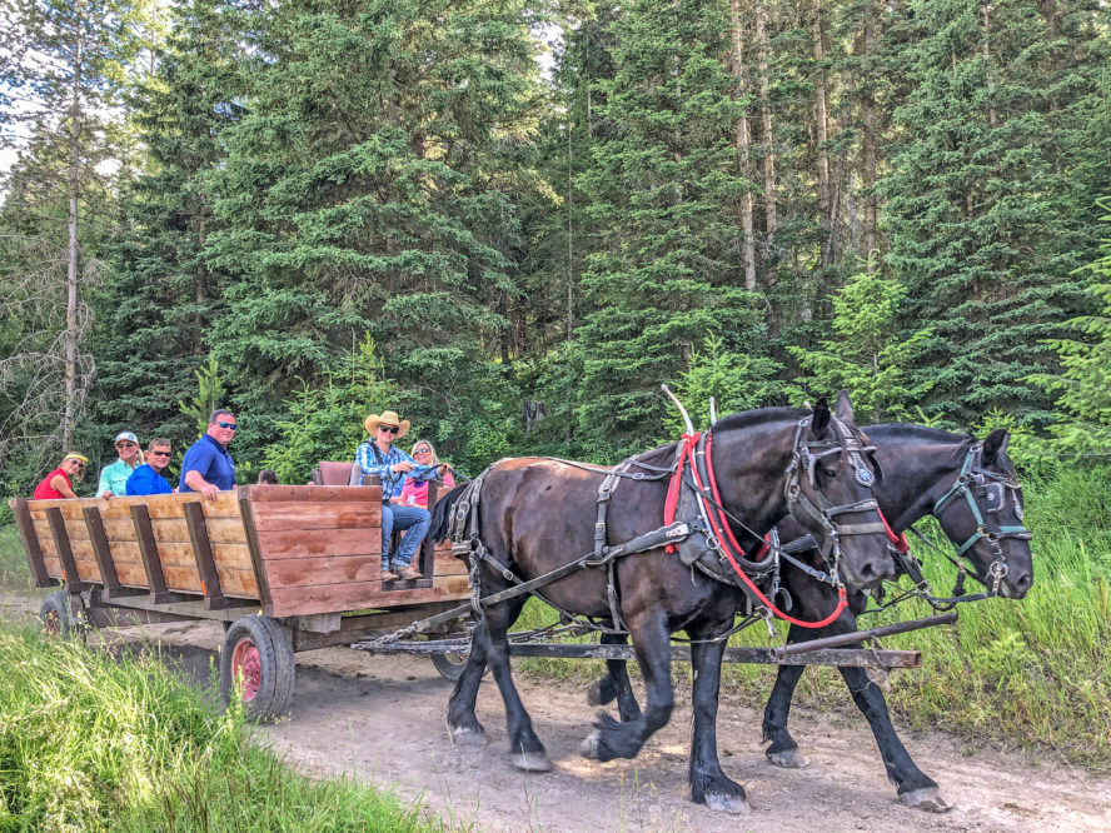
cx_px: 556
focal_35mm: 28
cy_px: 416
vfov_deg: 49.7
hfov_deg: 63.4
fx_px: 899
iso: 20
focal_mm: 4
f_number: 1.8
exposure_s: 1/130
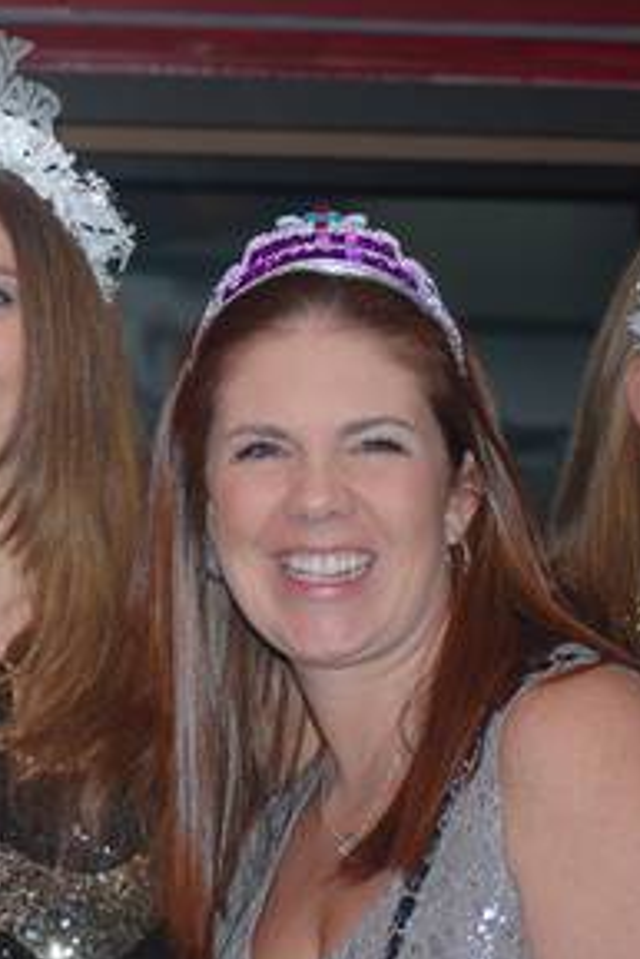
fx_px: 4180
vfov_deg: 13.1
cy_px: 431
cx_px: -212
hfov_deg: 8.6
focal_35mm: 157
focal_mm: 55
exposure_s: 1/60
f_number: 4
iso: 400
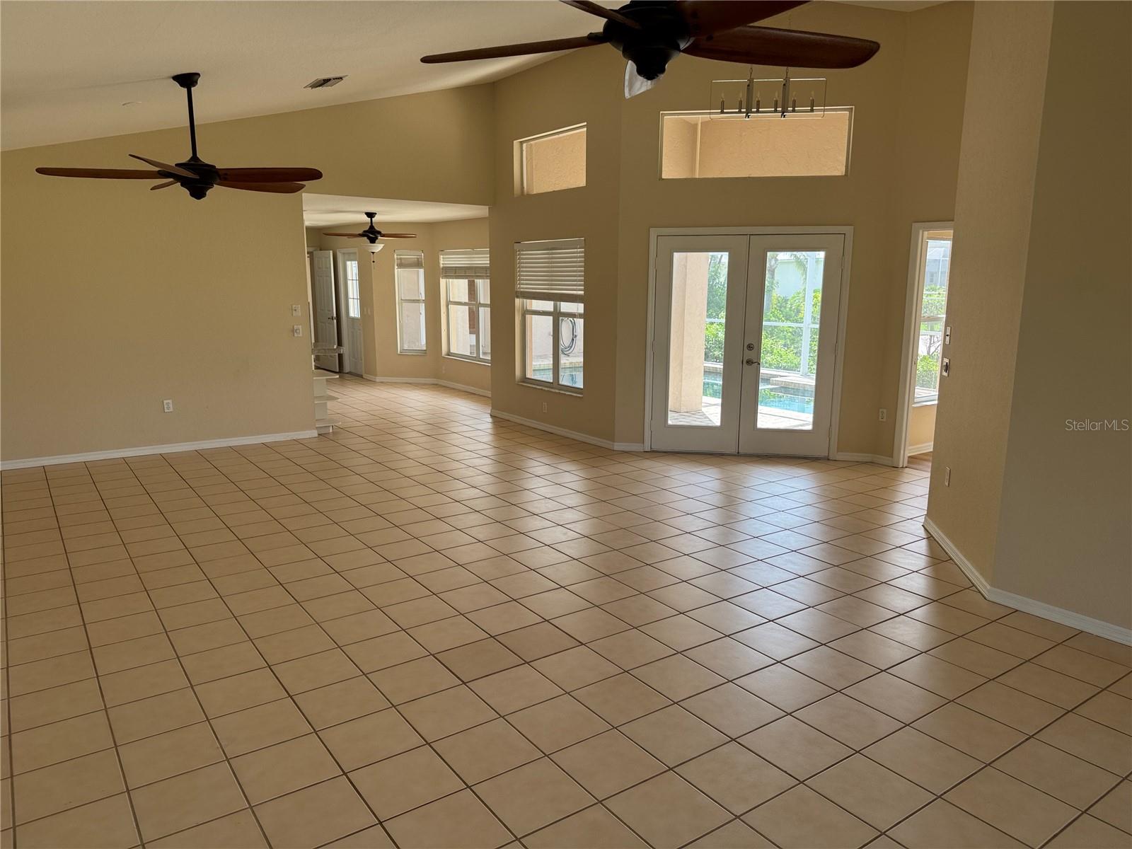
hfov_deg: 71.6
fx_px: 785
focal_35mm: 24
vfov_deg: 56.8
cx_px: 566
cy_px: 424
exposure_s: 1/196
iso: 64
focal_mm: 6.76
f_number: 1.78
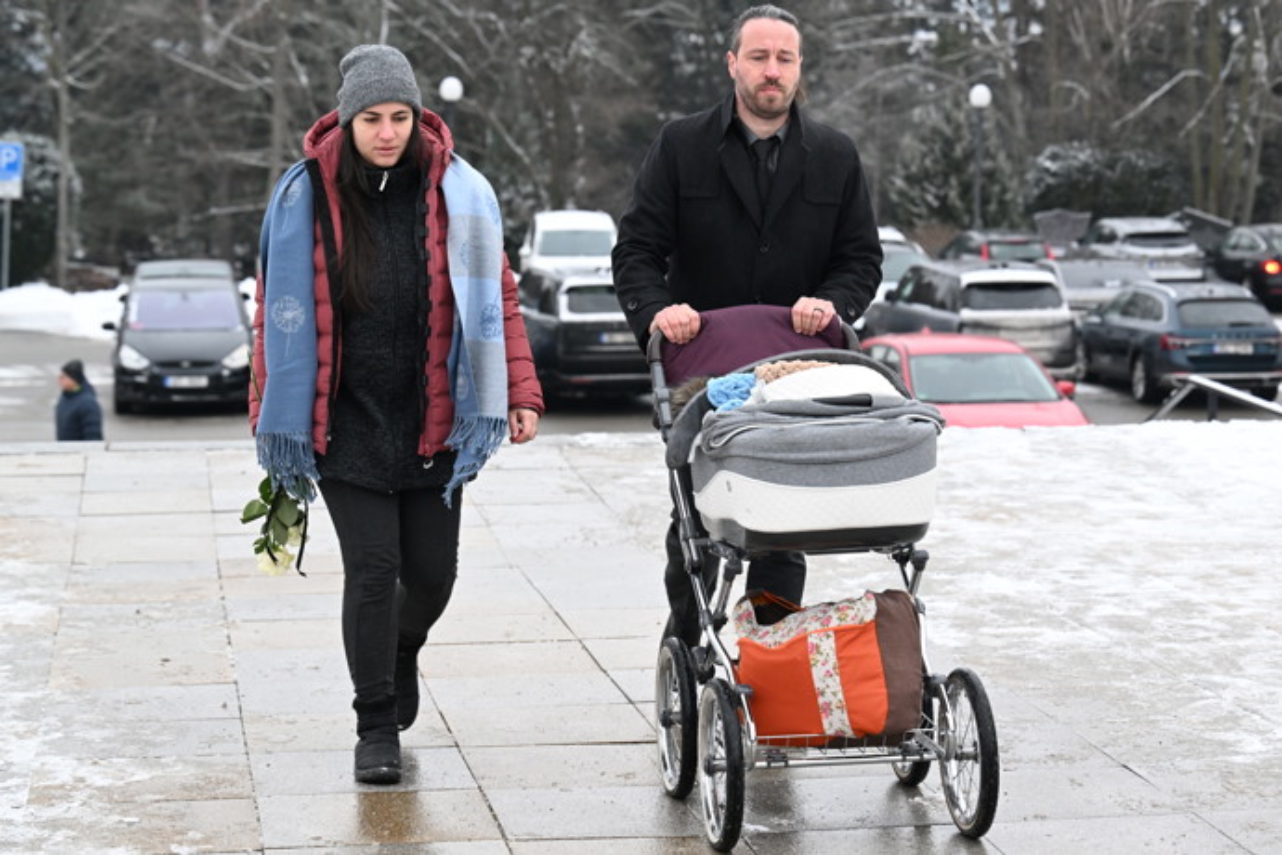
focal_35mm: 86
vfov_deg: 15.9
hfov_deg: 23.6
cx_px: 641
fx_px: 3062
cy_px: 428
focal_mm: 86
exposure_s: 1/250
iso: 2000
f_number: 5
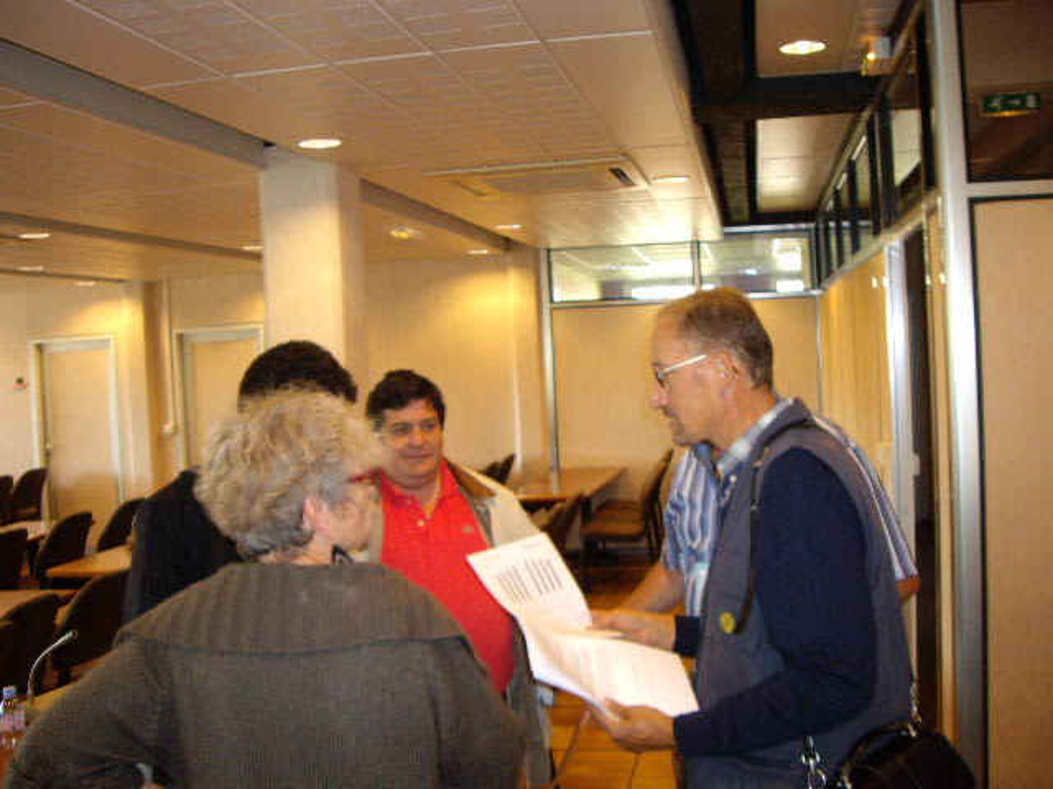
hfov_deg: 49.0
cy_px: 394
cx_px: 526
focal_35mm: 38
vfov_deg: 37.7
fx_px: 1156
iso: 200
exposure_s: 1/40
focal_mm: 6.2
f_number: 2.7
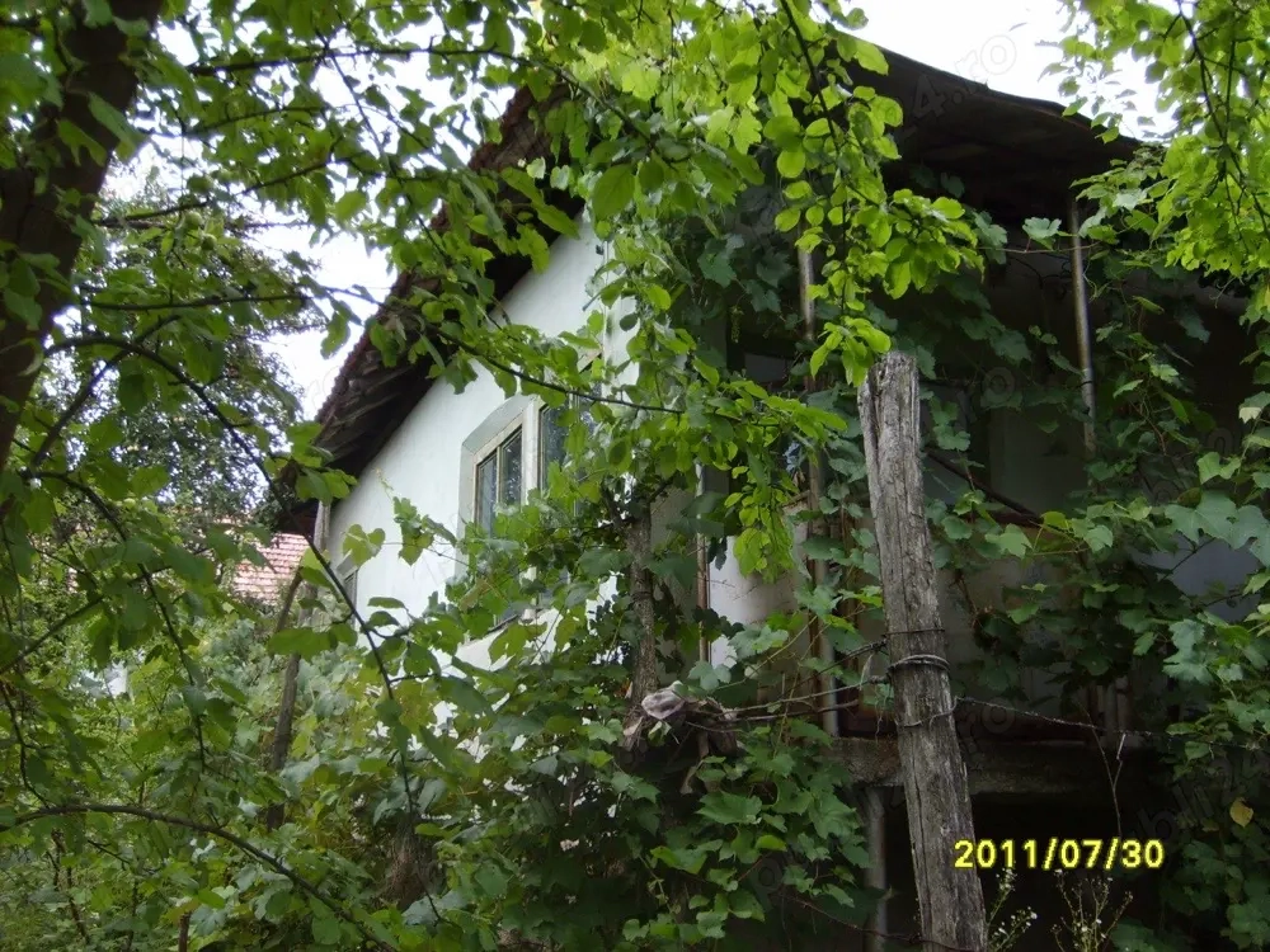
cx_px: 635
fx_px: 1284
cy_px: 476
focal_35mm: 35
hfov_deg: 52.6
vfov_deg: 40.7
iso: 50
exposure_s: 1/250
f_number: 2.8
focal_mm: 5.8
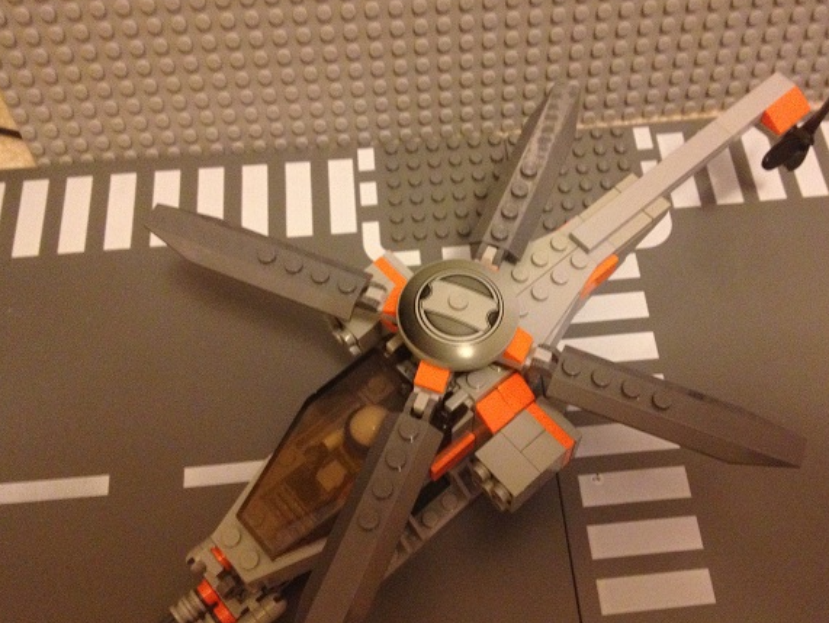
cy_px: 317
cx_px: 462
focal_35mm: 40
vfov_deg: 36.0
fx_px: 959
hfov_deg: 46.7
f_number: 2.4
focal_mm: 4.28
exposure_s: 1/15
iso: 400
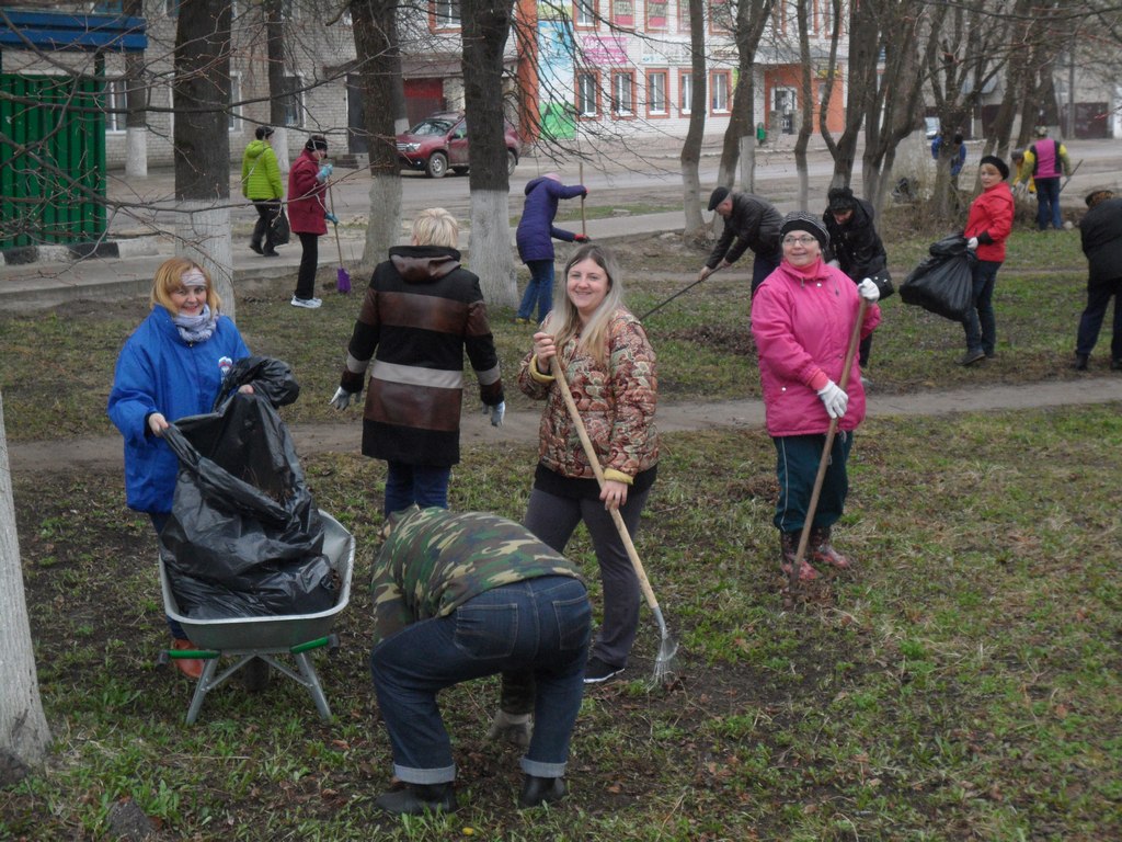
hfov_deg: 30.7
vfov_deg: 23.3
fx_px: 2042
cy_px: 421
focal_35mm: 63
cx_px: 561
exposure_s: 1/60
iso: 240
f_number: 5.6
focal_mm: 11.2
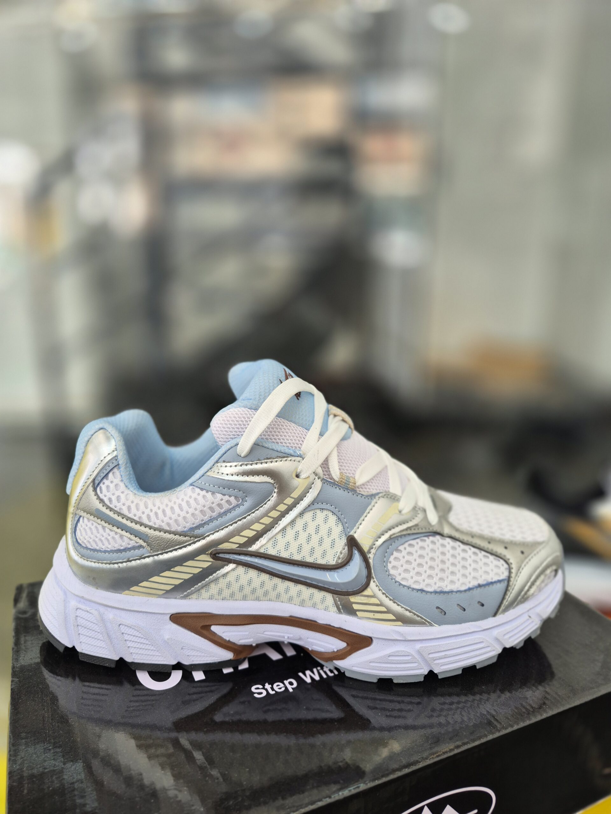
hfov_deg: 58.9
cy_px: 407
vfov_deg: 73.9
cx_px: 306
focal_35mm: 23
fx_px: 541
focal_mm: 5.4
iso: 64
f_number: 1.8
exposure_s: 1/100
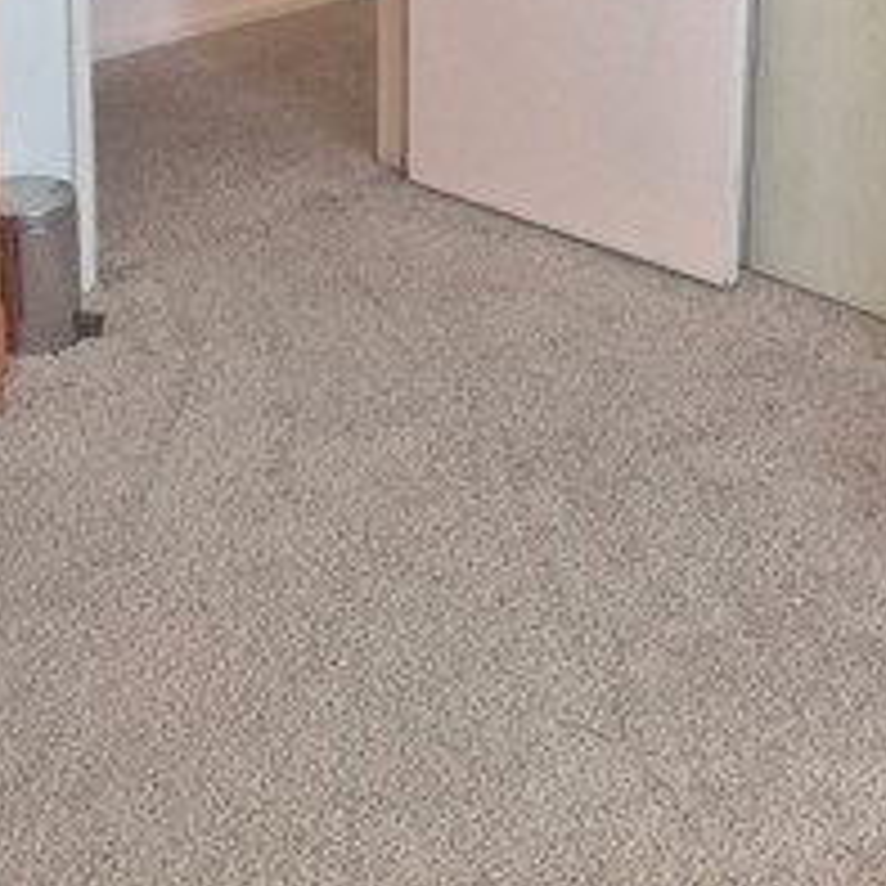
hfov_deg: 26.1
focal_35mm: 66
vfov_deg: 24.5
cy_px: -67
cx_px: 459
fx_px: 1911
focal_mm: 5.4
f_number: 1.8
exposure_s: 1/120
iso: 320
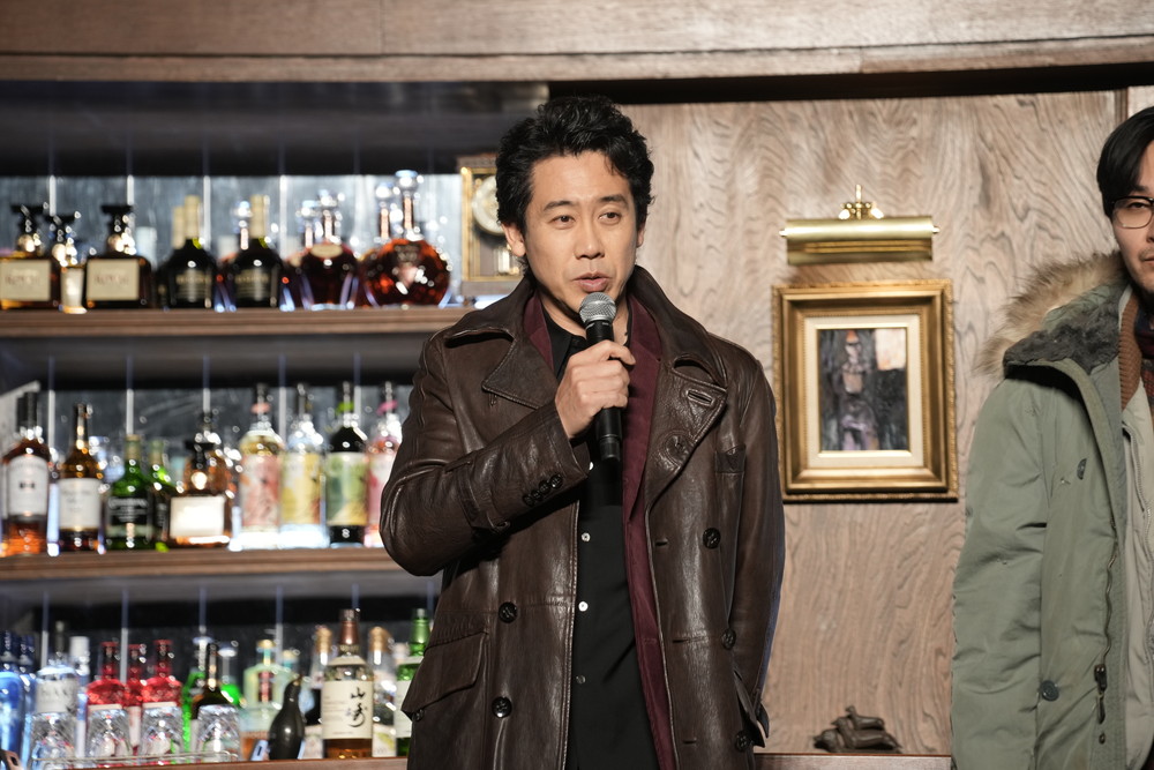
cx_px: 577
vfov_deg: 9.2
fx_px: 4809
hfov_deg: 13.7
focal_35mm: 150
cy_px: 385
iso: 800
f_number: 4.5
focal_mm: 150
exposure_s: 1/60
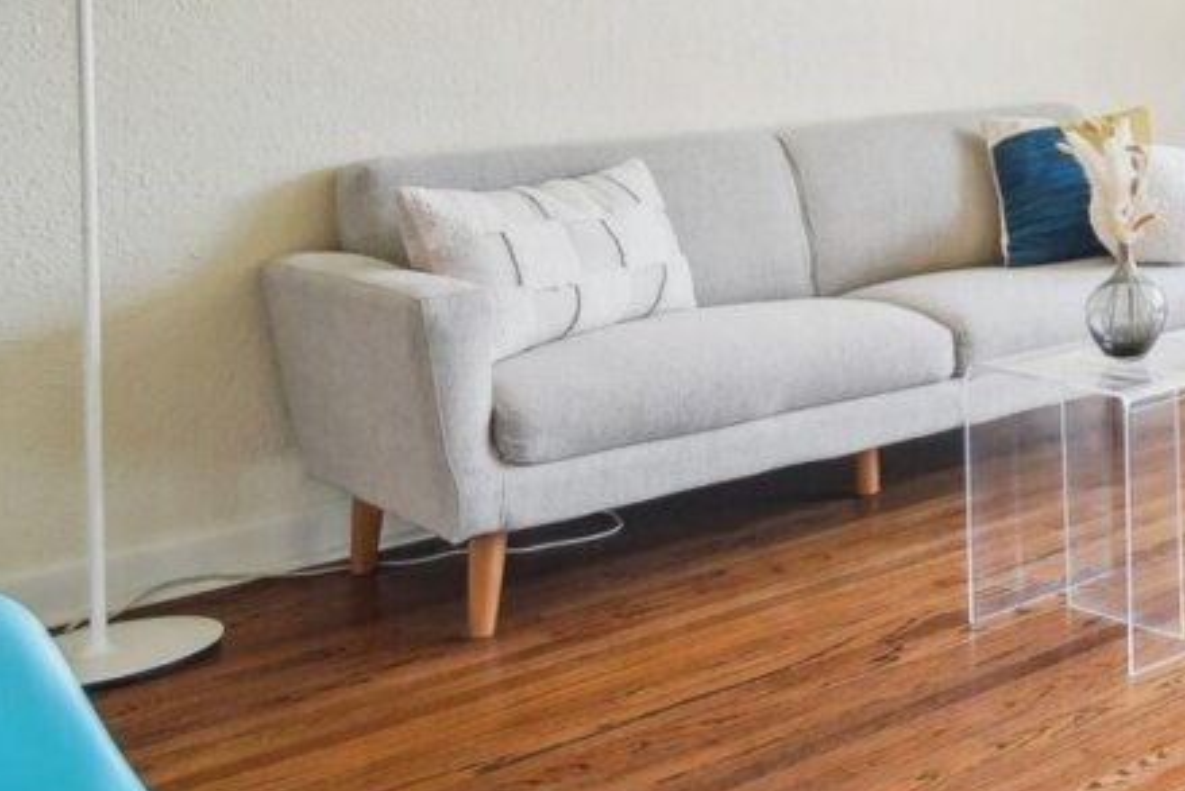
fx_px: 1679
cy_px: 4
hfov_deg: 27.1
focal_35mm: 51
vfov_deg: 25.2
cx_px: 1782
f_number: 8
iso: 1600
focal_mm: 16
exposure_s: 1/160
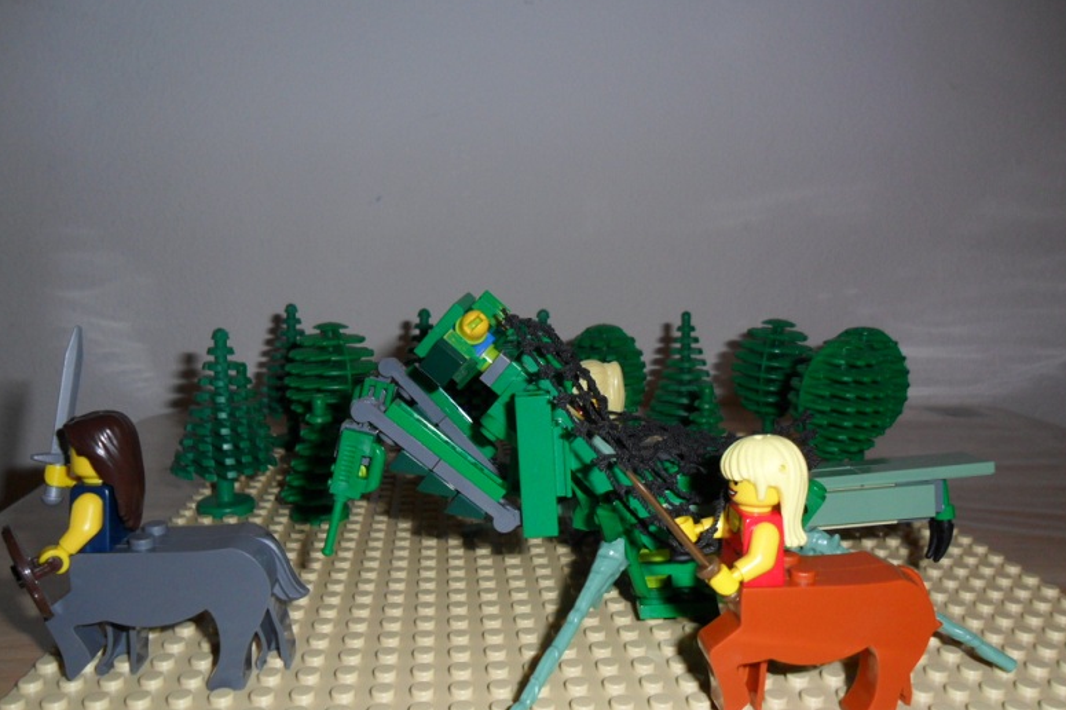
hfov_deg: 63.7
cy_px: 387
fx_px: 858
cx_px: 536
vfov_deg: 44.9
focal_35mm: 29
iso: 100
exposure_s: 1/45
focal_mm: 4.9
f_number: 8.9
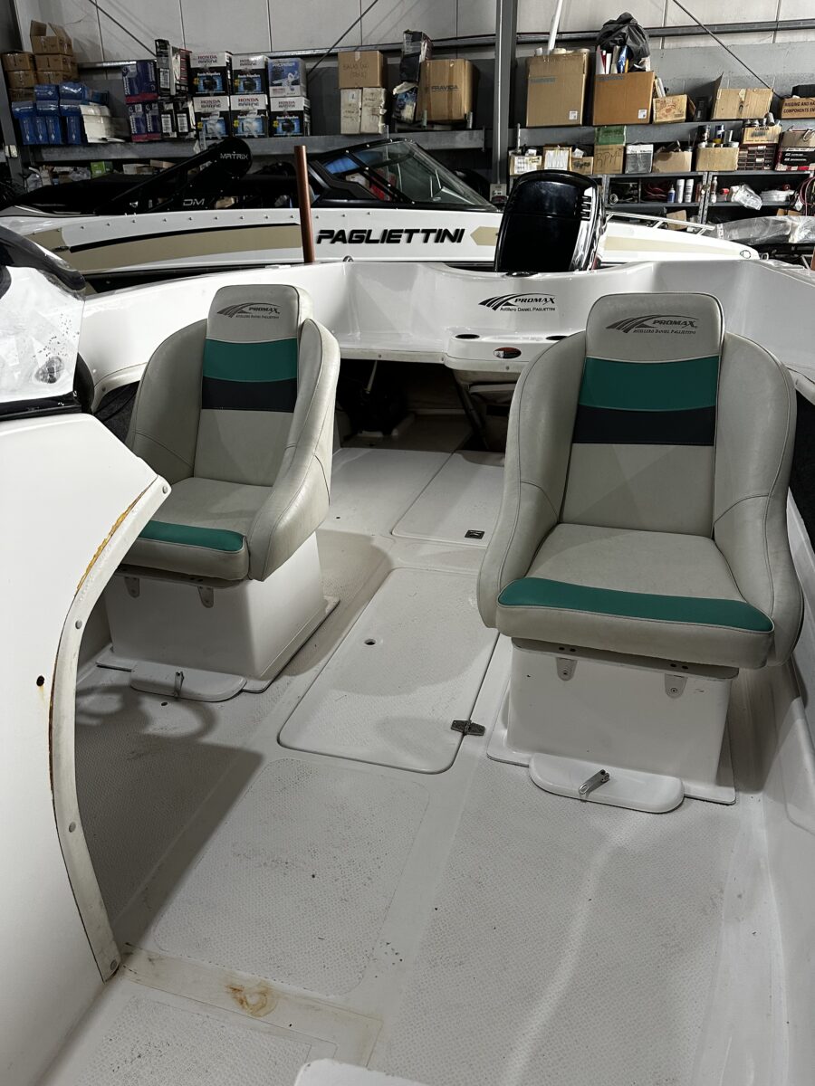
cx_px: 408
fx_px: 753
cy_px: 543
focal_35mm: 24
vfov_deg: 71.6
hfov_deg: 56.8
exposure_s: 1/50
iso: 200
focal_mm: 6.86
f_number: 1.78
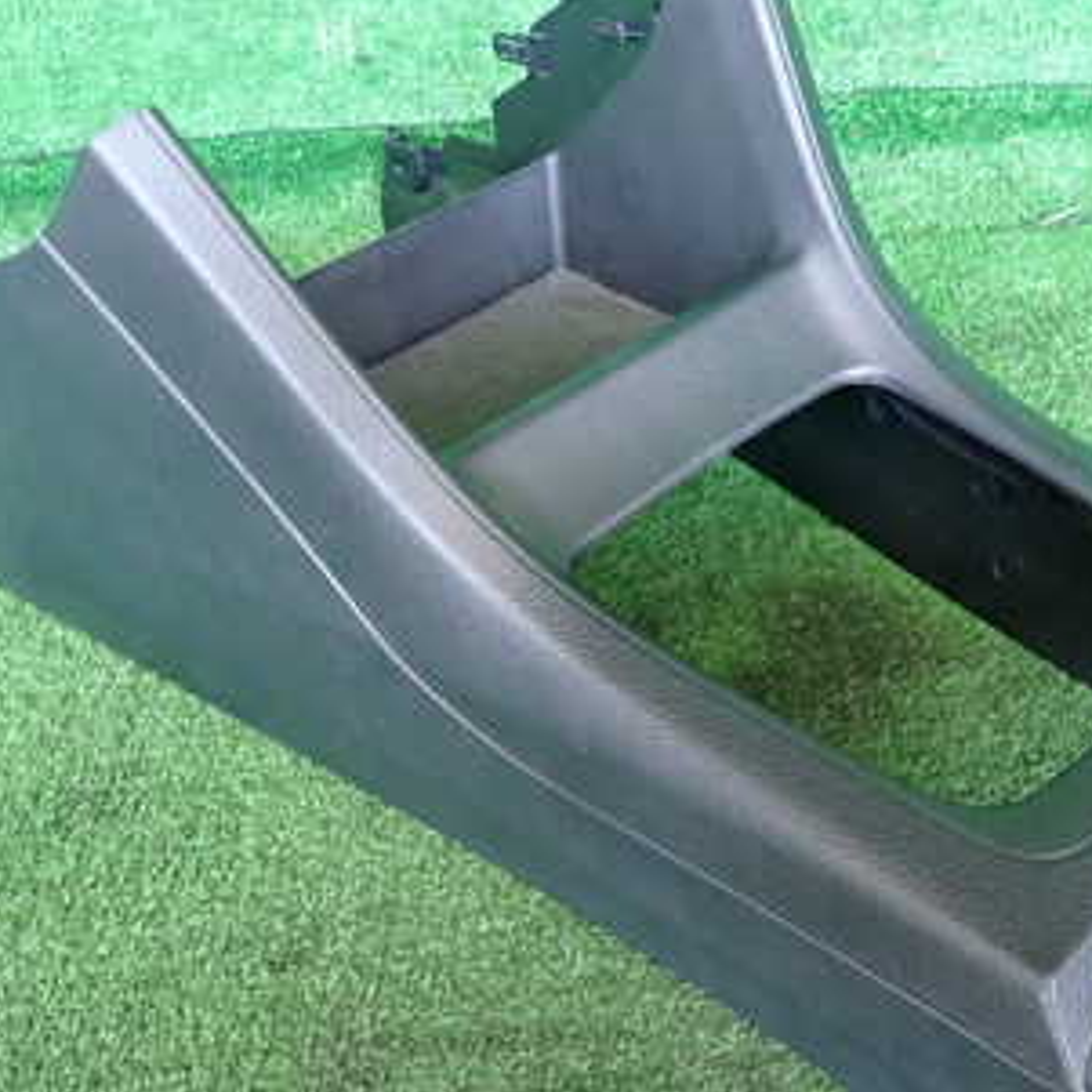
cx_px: 718
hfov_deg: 38.0
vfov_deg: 38.3
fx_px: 1570
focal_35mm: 44
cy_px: 577
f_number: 2
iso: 250
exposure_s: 1/30
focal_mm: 4.5
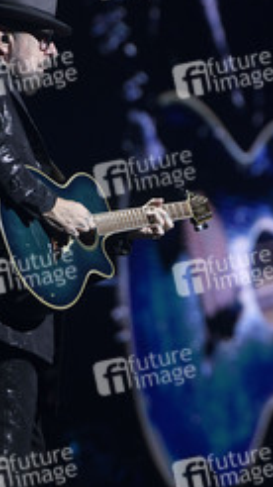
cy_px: 224
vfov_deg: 5.6
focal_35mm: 384
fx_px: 4952
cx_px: 171
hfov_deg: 3.2
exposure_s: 1/640
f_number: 4
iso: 1250
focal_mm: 200
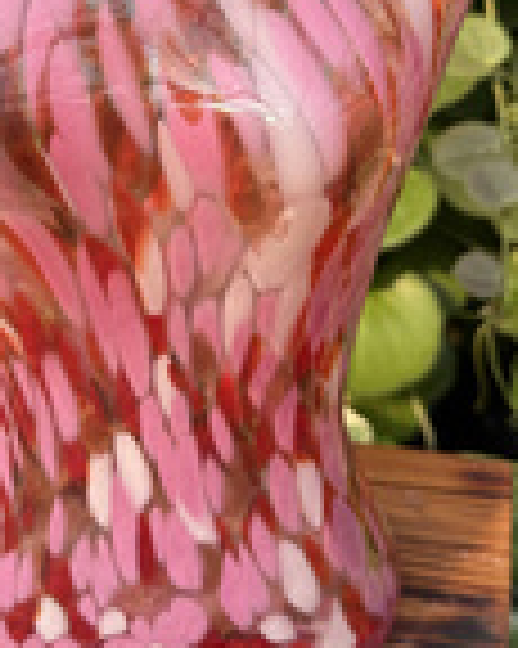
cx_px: 196
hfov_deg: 26.6
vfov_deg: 32.0
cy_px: 112
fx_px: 1093
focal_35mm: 57
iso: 80
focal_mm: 6.76
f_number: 1.78
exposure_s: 1/765
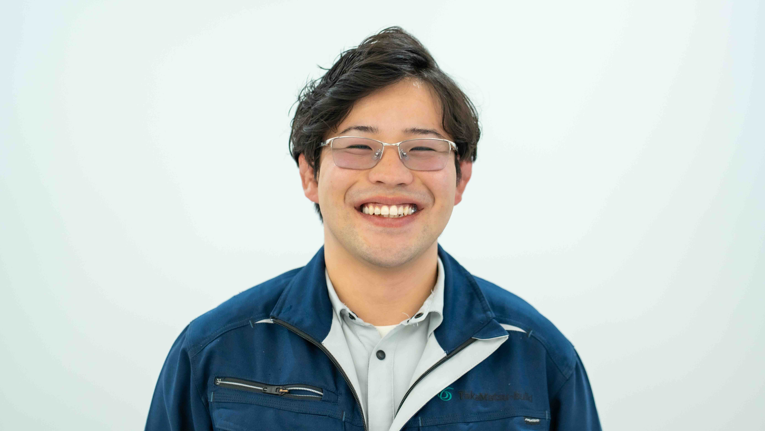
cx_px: 380
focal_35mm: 90
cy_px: 233
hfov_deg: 23.7
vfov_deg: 13.4
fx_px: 1826
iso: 640
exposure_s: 1/200
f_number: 2.5
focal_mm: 85
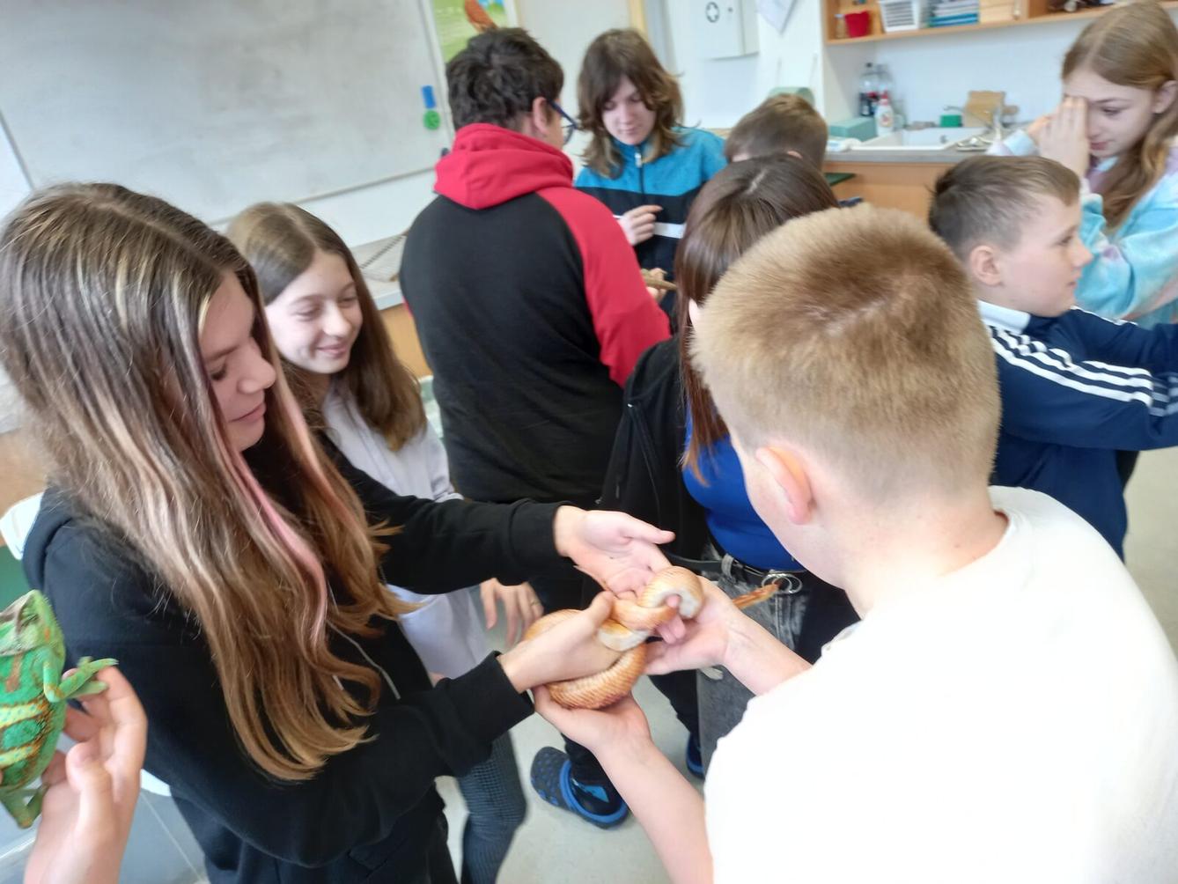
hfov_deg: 69.4
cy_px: 442
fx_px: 851
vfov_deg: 54.9
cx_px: 589
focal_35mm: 25
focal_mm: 4.6
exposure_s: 1/50
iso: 160
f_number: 2
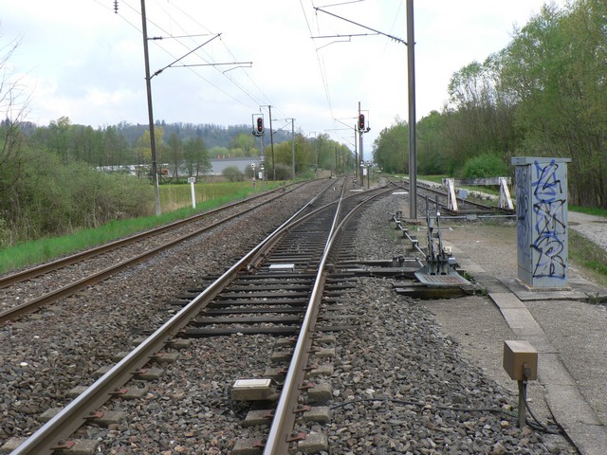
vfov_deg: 34.3
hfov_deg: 44.8
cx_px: 304
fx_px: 736
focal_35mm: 42
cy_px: 228
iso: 80
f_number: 4
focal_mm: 7
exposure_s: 1/125
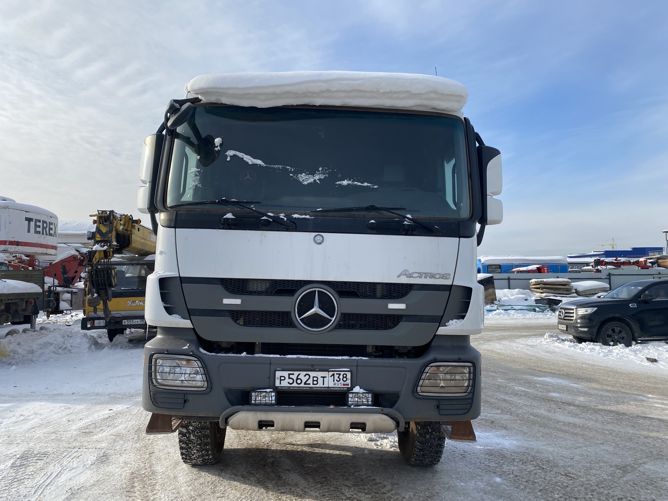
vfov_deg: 53.1
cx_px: 334
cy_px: 250
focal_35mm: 26
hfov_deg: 67.3
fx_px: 502
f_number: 1.8
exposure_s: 1/2967
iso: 32
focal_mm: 4.25
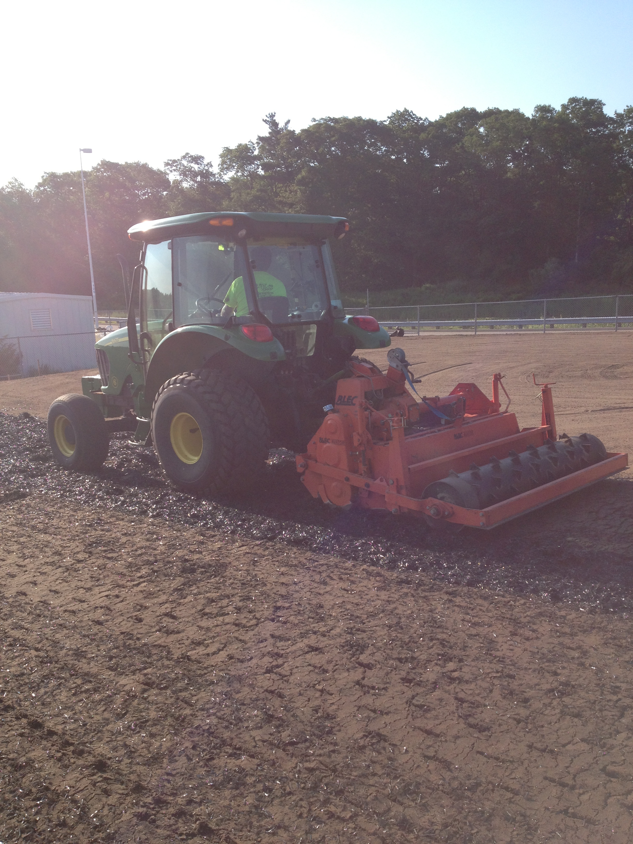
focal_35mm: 35
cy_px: 422
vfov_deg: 52.6
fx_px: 853
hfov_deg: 40.7
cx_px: 316
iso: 50
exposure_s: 1/1062
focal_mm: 4.28
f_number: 2.4
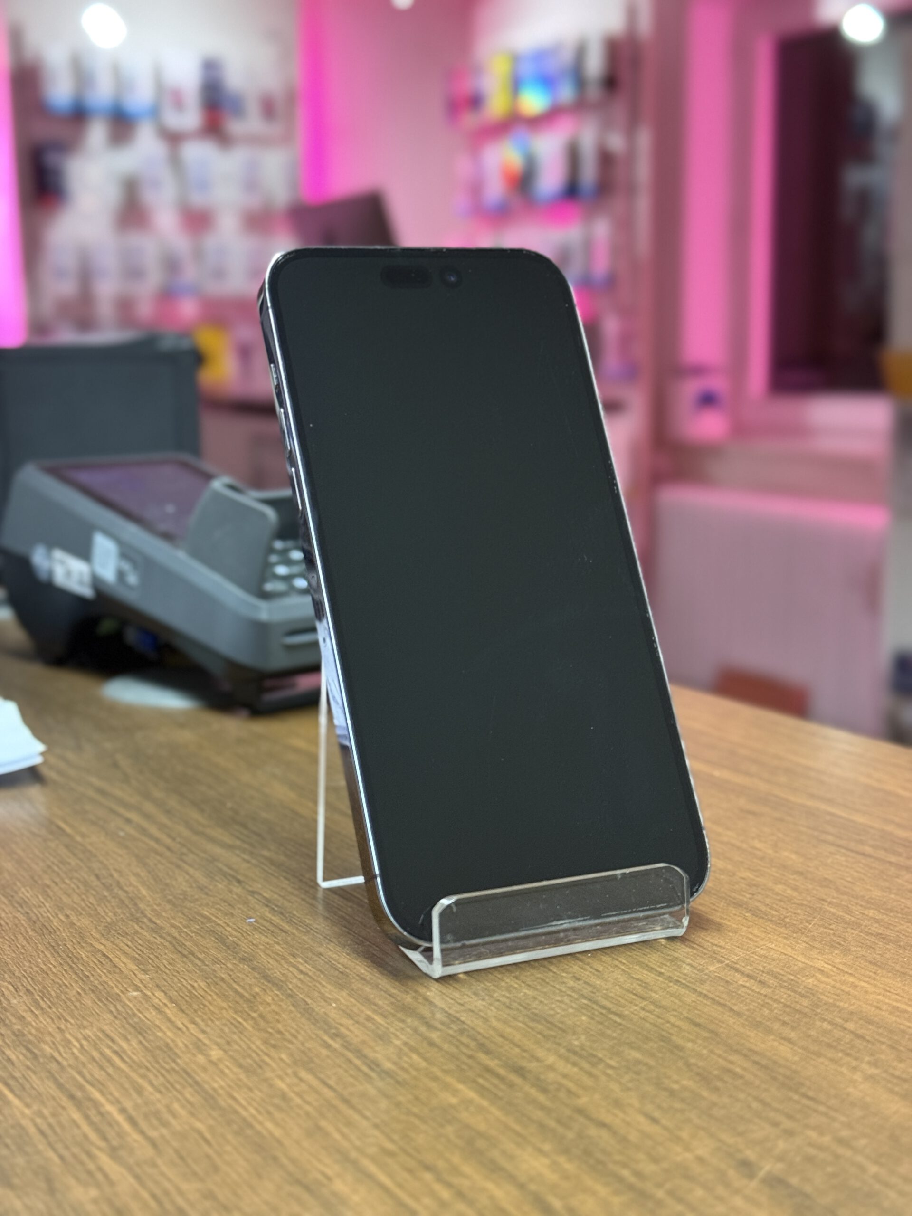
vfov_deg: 39.7
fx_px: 1686
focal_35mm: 48
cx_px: 456
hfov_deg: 30.3
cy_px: 608
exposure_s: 1/50
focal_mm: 6.76
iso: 250
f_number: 1.78
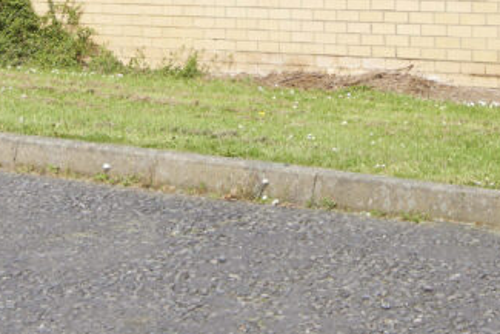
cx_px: 472
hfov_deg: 22.0
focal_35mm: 90
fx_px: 1250
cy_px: -191
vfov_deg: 14.1
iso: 250
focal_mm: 22
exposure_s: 1/640
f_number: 7.1
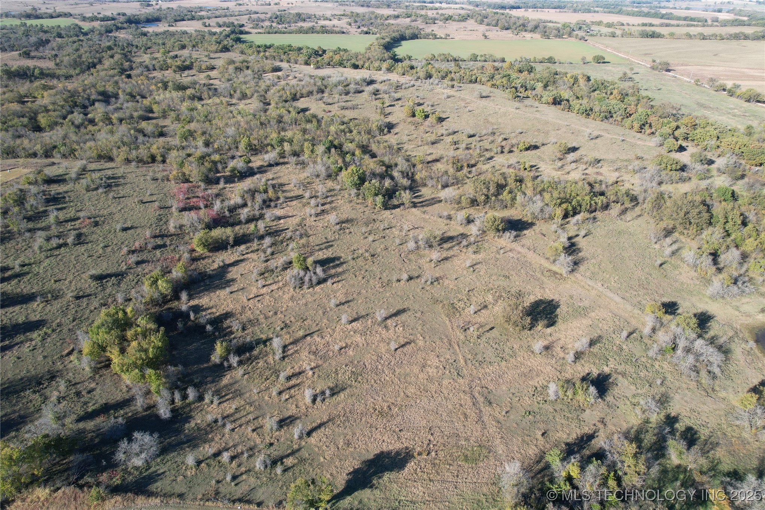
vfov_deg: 57.2
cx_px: 382
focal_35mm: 22
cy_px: 255
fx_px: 467
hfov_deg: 78.6
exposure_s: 1/640
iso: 100
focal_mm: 8.38
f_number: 2.8
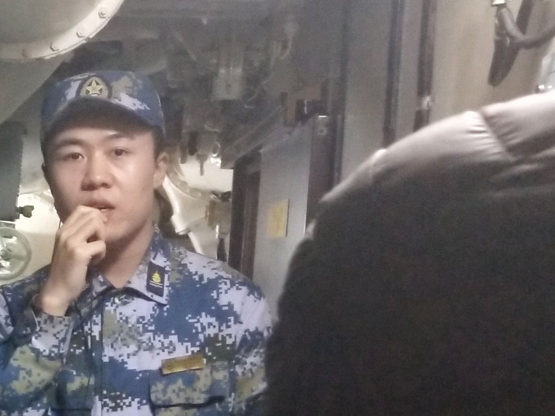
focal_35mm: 88
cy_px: 350
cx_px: -220
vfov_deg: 16.6
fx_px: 1411
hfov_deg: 19.9
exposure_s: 1/16.7
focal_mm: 3.95
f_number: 1.8
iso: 785
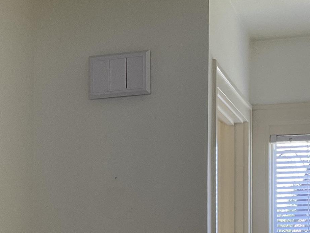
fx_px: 869
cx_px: 4
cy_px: 230
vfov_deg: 15.0
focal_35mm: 97
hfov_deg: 19.7
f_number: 1.8
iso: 80
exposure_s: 1/60
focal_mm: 3
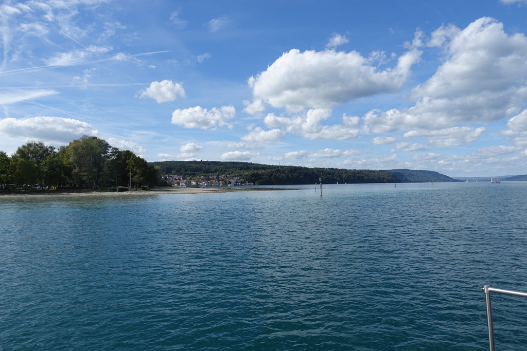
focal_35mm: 24
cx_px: 264
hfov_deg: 73.7
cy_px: 176
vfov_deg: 53.1
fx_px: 351
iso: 125
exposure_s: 1/160
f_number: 4
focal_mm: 8.8
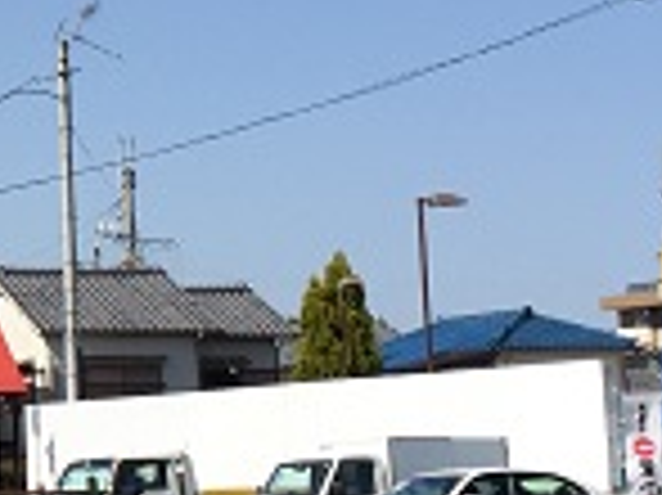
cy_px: 184
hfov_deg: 14.1
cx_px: -381
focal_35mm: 129
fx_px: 2465
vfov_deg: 11.5
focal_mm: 4.15
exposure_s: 1/2326
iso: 32
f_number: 2.2
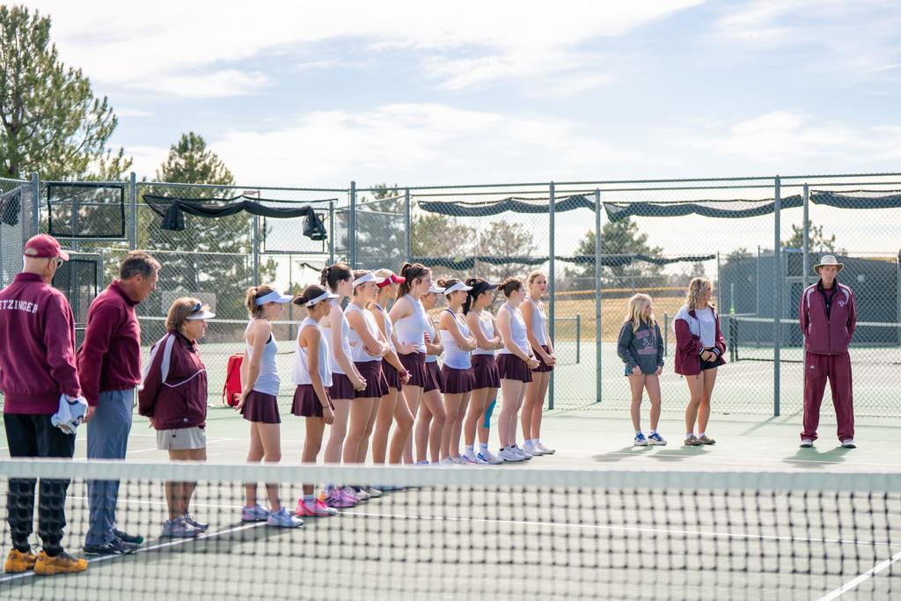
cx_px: 450
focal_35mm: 70
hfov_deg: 28.8
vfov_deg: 19.5
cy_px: 300
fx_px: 1752
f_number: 2.8
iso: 100
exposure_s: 1/2000
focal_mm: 70
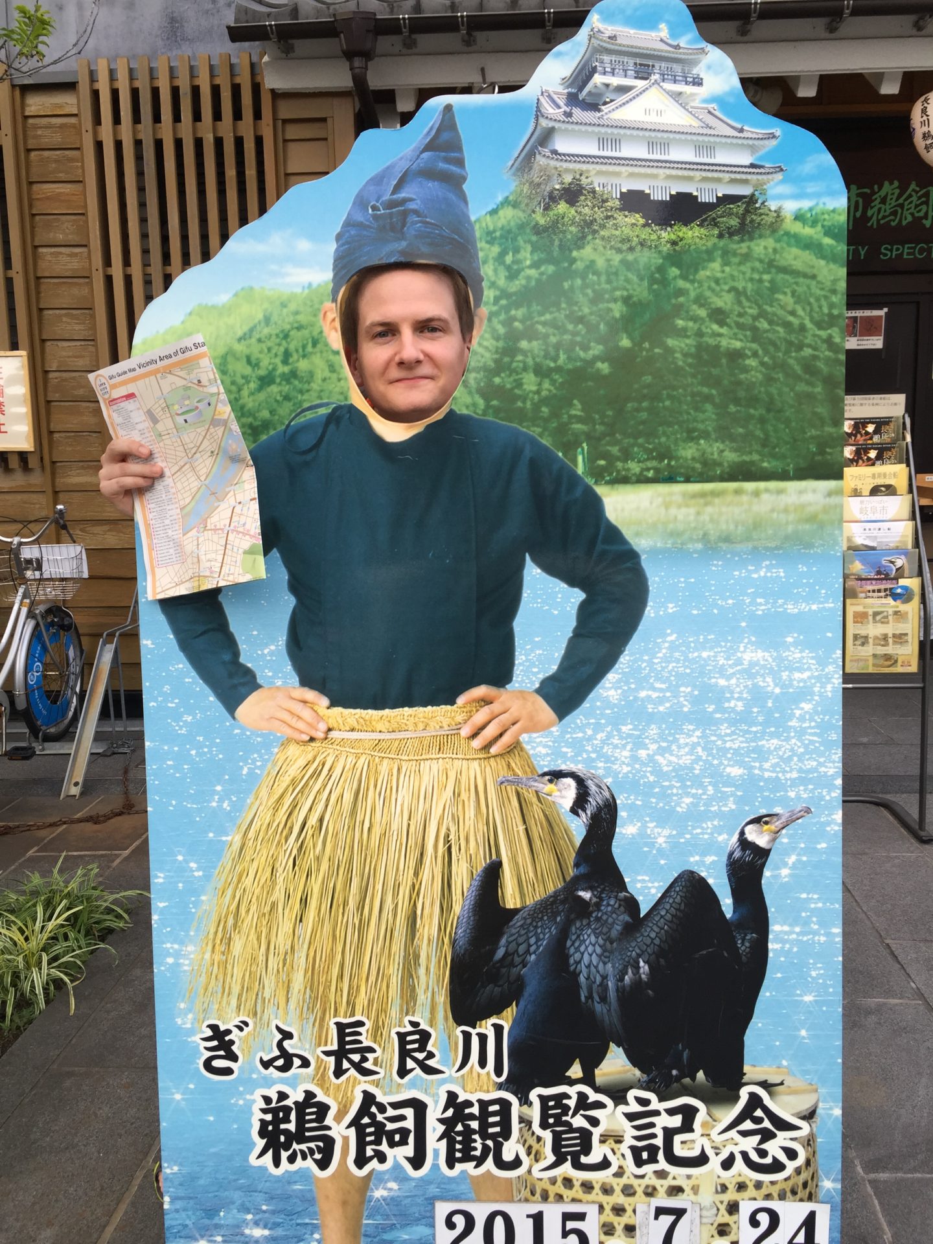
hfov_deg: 48.2
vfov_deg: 61.7
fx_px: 1042
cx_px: 466
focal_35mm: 29
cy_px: 622
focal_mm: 4.15
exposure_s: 1/133
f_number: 2.2
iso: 32
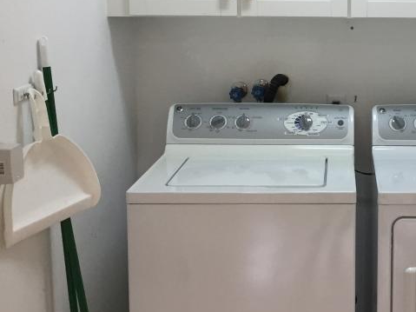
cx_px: 347
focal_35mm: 62
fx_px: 745
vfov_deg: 23.4
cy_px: 73
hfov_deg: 30.3
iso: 50
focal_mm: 4.15
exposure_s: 1/30
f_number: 2.2
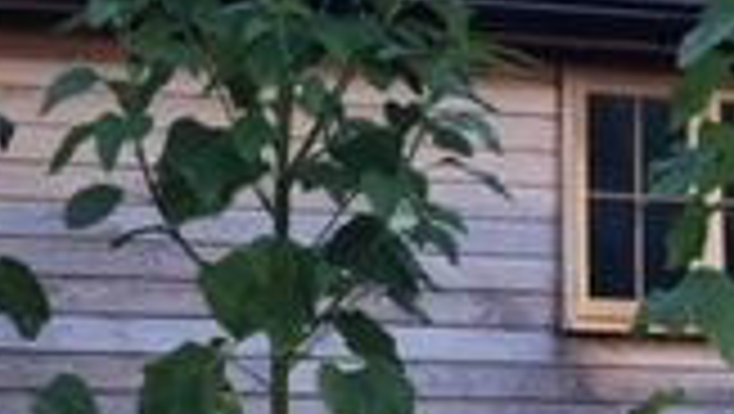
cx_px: 216
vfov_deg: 9.8
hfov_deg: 17.2
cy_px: 50
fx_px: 2415
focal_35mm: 124
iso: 25
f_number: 2.2
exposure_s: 1/33
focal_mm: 4.15
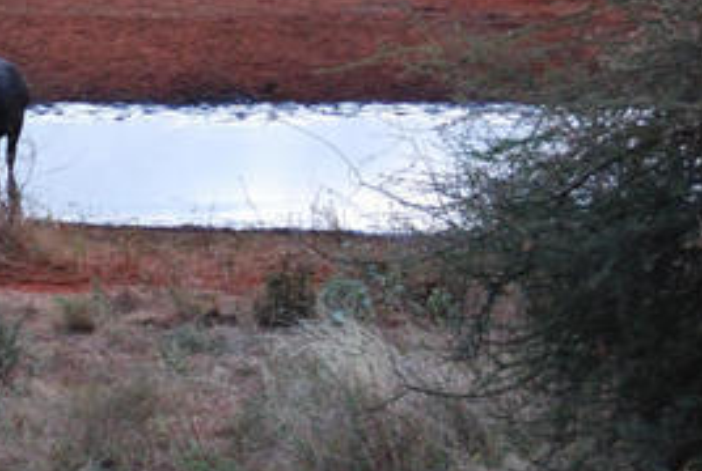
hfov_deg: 7.0
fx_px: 5732
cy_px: 215
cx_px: -63
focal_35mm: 293
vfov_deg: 4.7
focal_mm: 75
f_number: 5.3
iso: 1600
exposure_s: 1/8
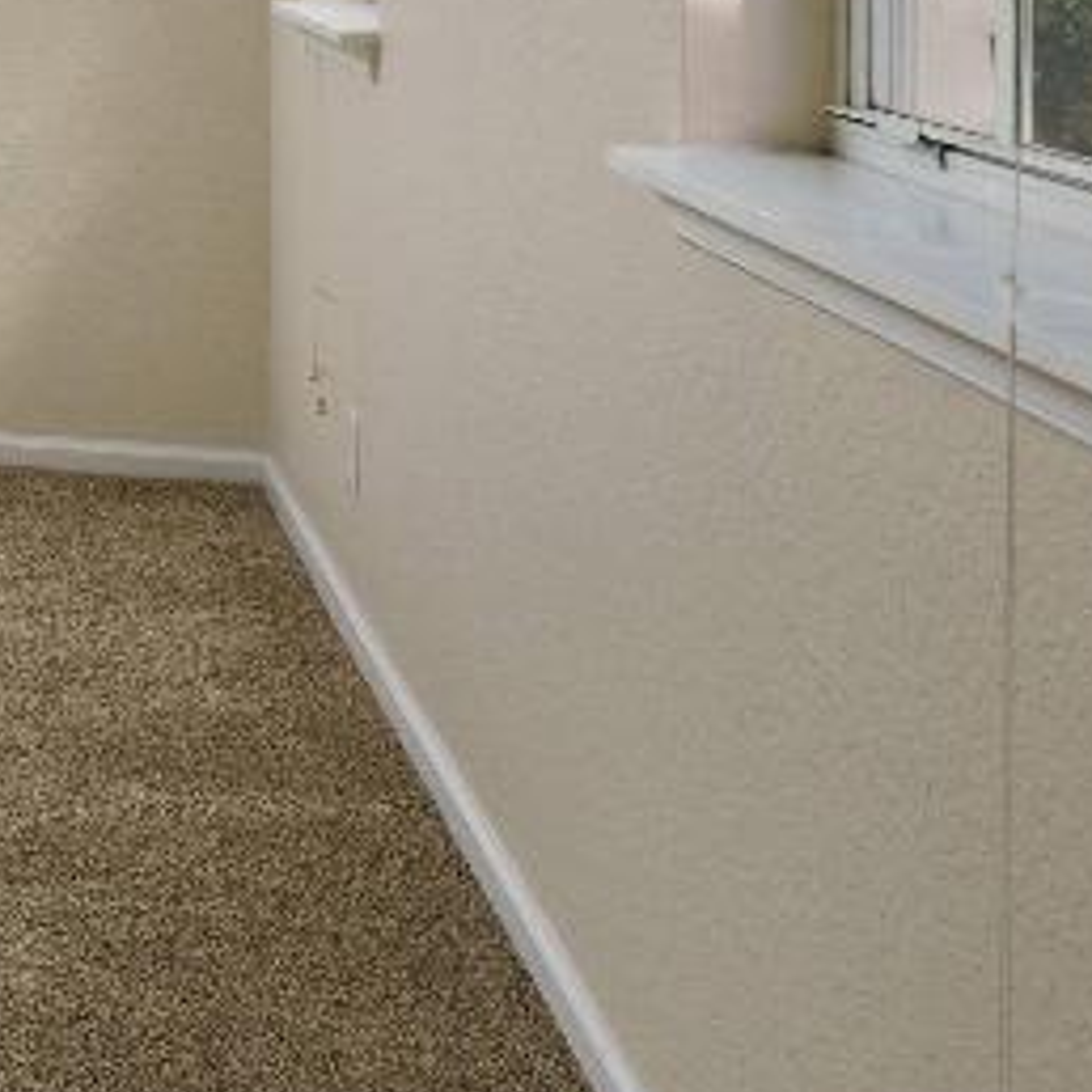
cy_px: -131
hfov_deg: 19.9
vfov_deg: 25.2
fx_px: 2248
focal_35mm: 63
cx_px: -882
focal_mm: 9
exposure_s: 1/250
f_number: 5.6
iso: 100
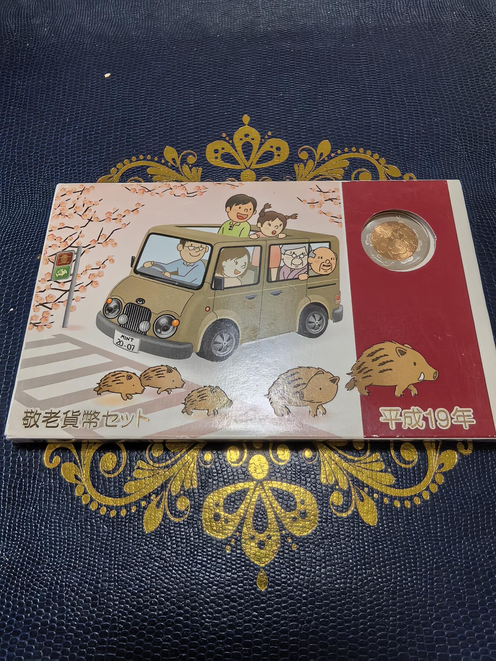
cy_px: 330
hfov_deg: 56.8
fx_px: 459
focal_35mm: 24
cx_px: 248
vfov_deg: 71.6
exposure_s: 1/33.3
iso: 200
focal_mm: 1.68
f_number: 2.2
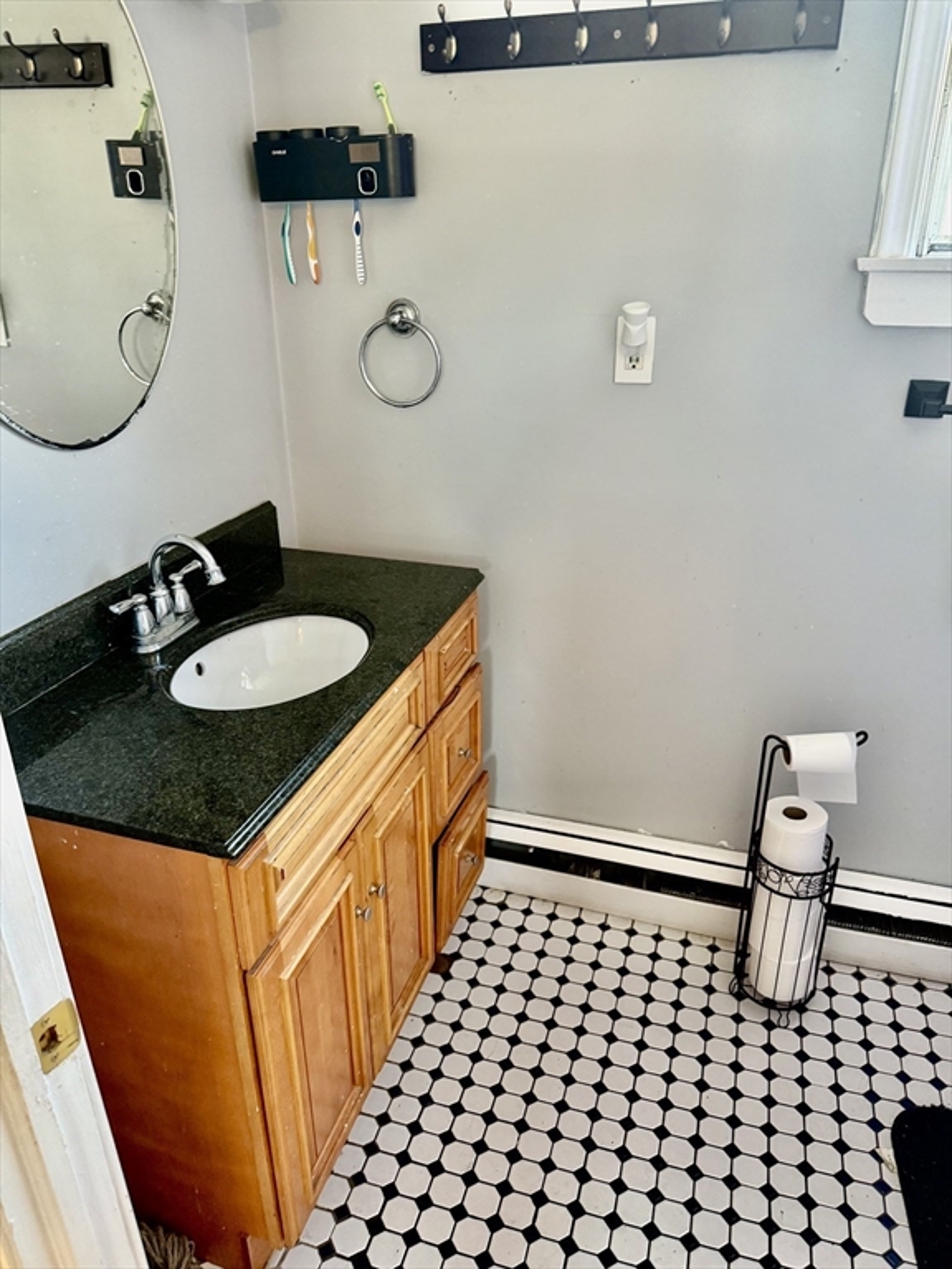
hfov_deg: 56.8
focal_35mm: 24
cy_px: 634
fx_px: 880
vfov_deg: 71.6
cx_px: 476
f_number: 1.78
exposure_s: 1/60
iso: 320
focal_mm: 6.76
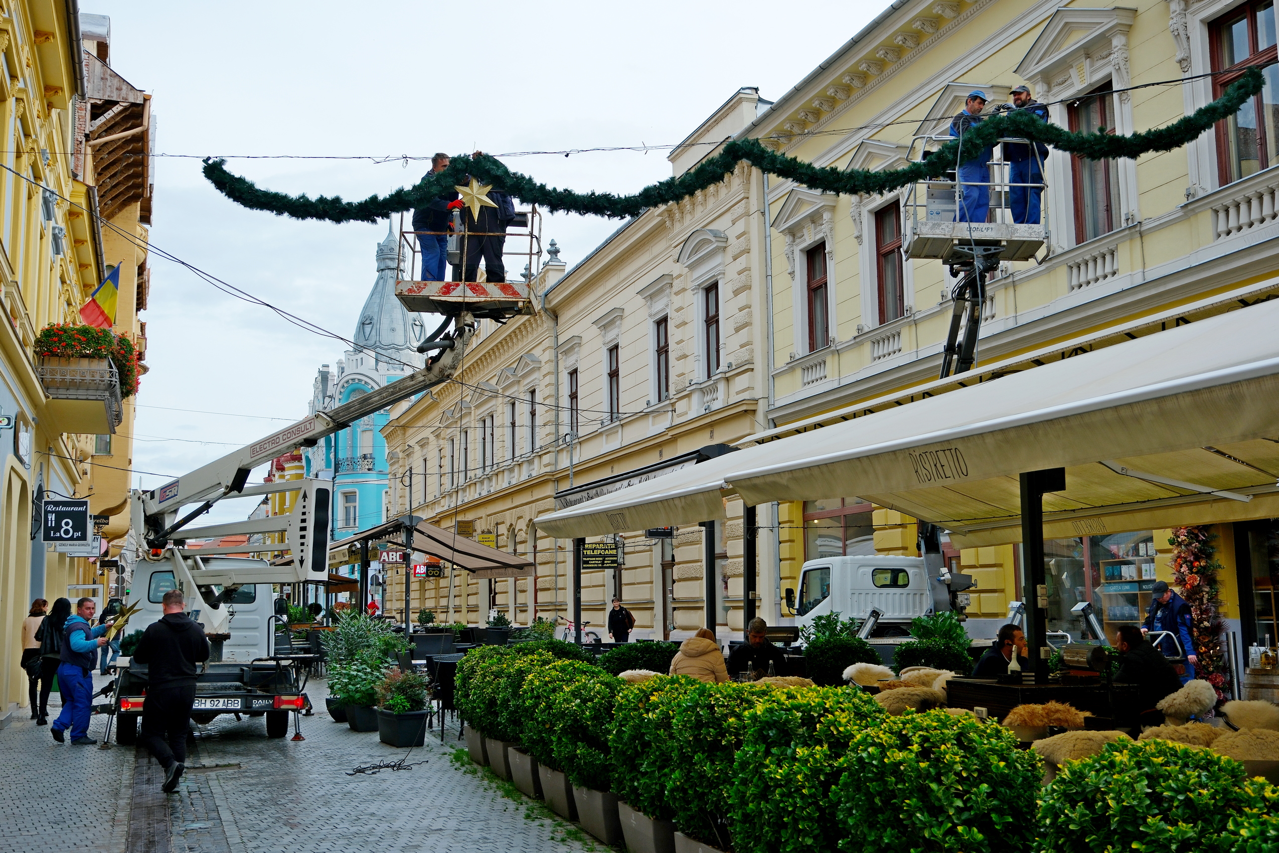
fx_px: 1314
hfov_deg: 51.9
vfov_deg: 35.9
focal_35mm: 37
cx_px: 640
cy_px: 426
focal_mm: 24.7
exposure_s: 1/500
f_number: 4
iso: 125
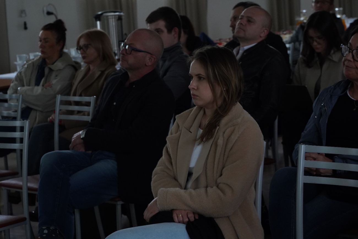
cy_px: 120
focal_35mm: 105
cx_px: 179
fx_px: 1044
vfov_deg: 13.0
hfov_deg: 19.5
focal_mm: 105
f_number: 8
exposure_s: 1/100
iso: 4000
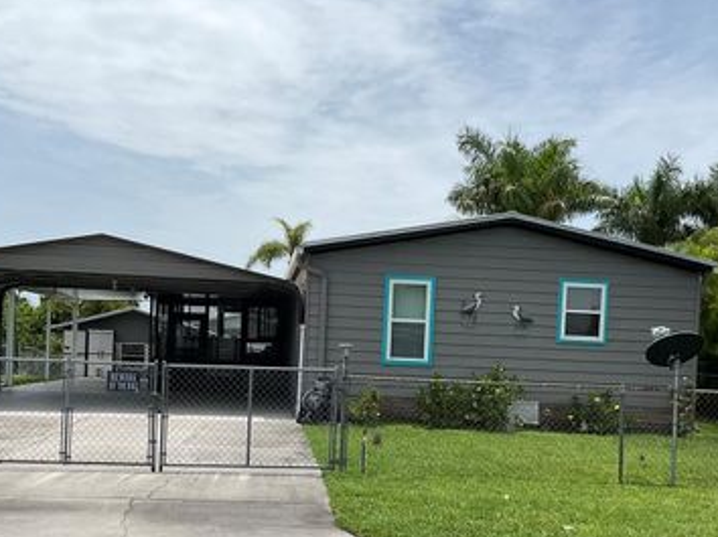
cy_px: 366
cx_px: 316
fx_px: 850
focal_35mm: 41
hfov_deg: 45.7
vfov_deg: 34.7
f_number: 1.8
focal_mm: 3
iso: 16
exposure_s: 1/2959
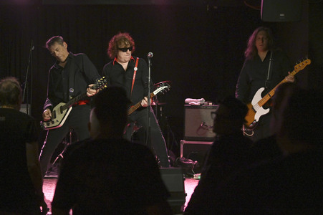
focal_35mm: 80
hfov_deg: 25.4
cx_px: 162
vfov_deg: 17.0
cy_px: 108
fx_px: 717
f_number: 2.8
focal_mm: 80
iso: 6400
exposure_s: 1/200
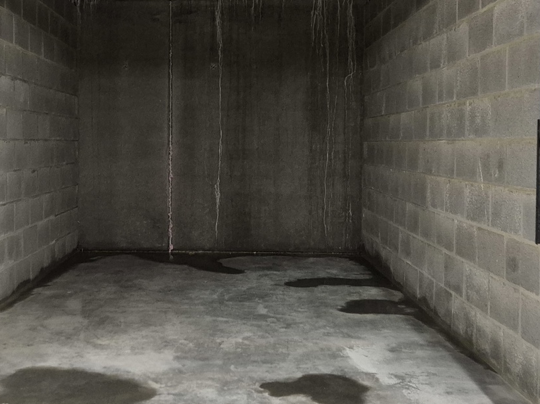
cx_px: 207
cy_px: 164
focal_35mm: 54
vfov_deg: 27.0
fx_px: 842
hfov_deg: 35.4
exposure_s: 1/100
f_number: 1.8
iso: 1250
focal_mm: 5.4
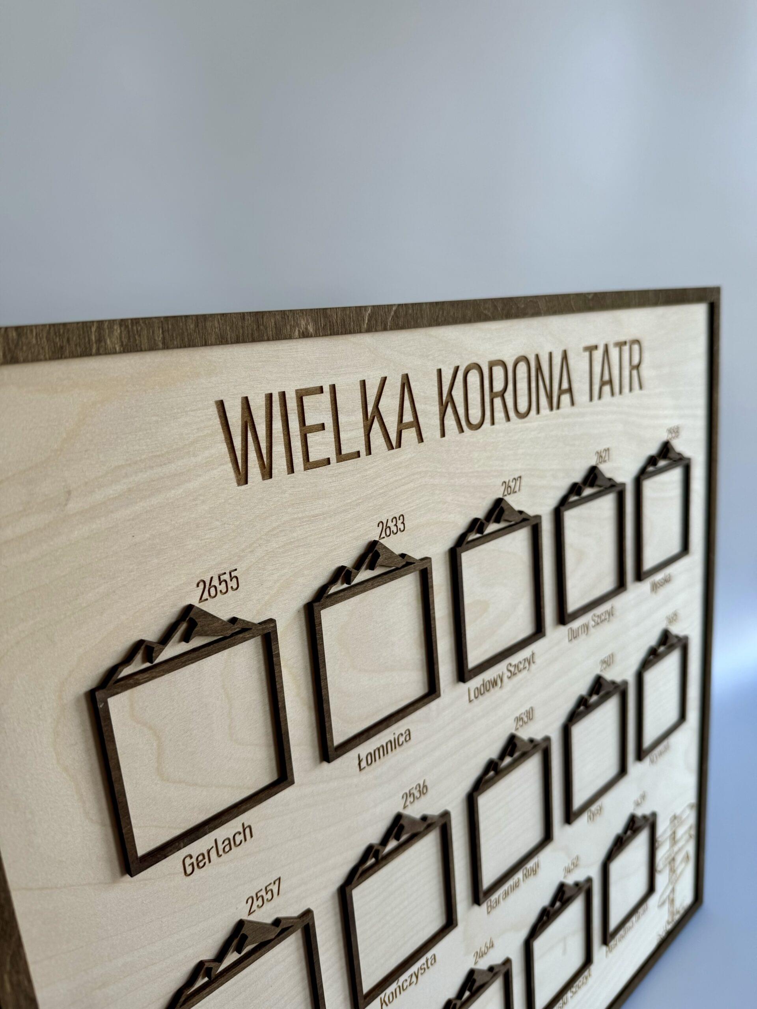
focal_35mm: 24
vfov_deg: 71.6
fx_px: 700
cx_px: 378
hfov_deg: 56.8
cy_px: 504
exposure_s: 1/121
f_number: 1.78
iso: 64
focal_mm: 6.76
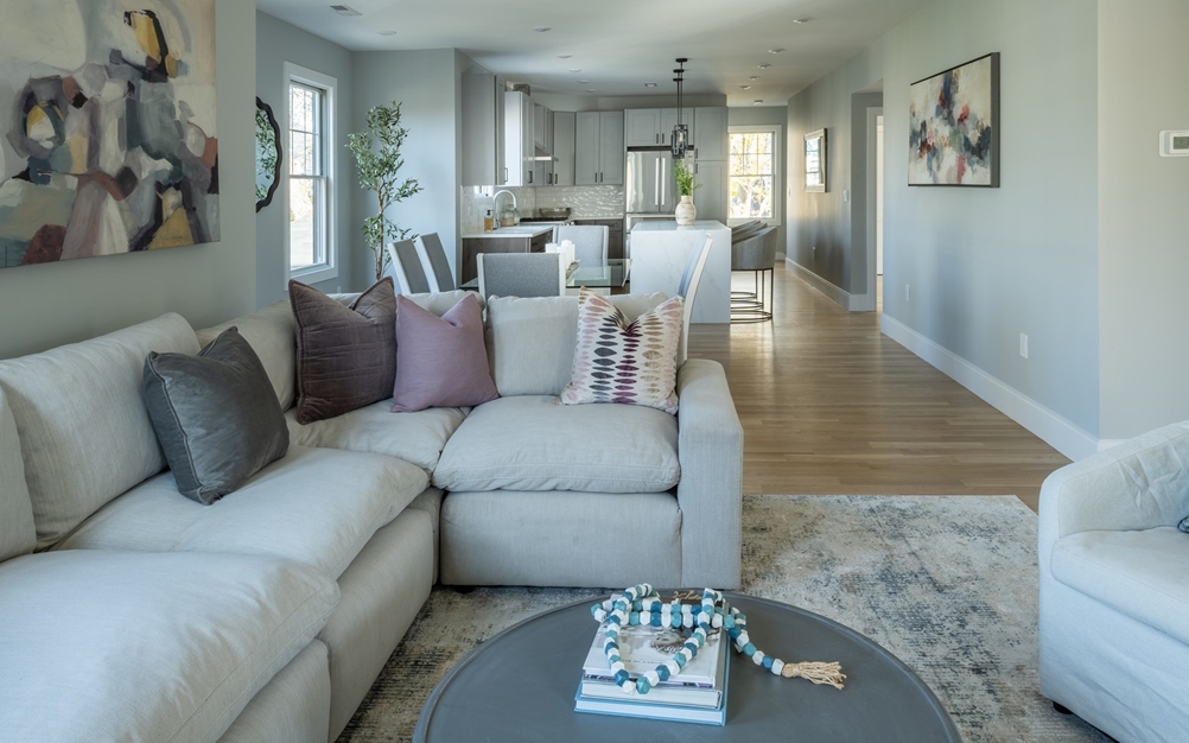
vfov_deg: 49.3
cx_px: 599
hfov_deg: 72.6
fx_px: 810
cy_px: 363
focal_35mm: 25
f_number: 18
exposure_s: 1/13
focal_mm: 24
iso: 64
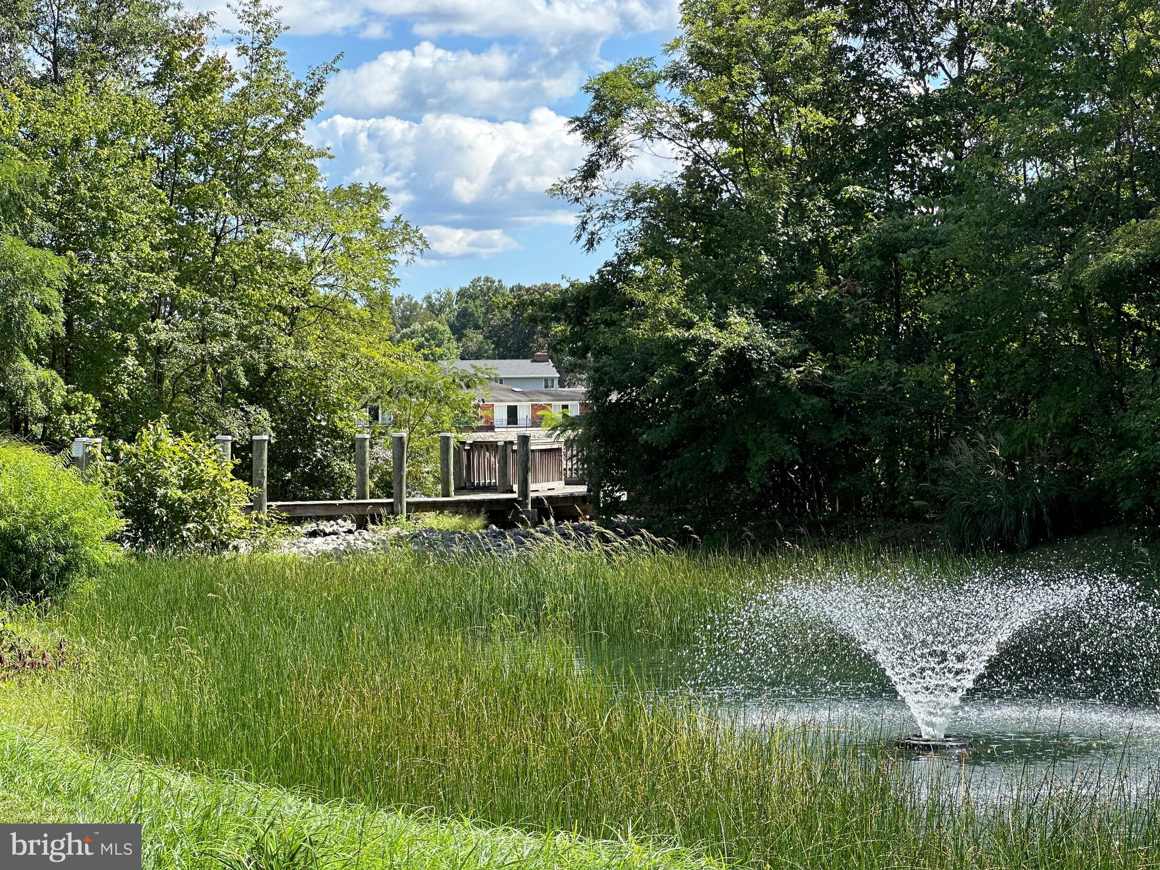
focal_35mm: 77
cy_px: 435
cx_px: 580
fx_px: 2580
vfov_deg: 19.1
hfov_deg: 25.3
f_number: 2.8
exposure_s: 1/340
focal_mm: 9
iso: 32
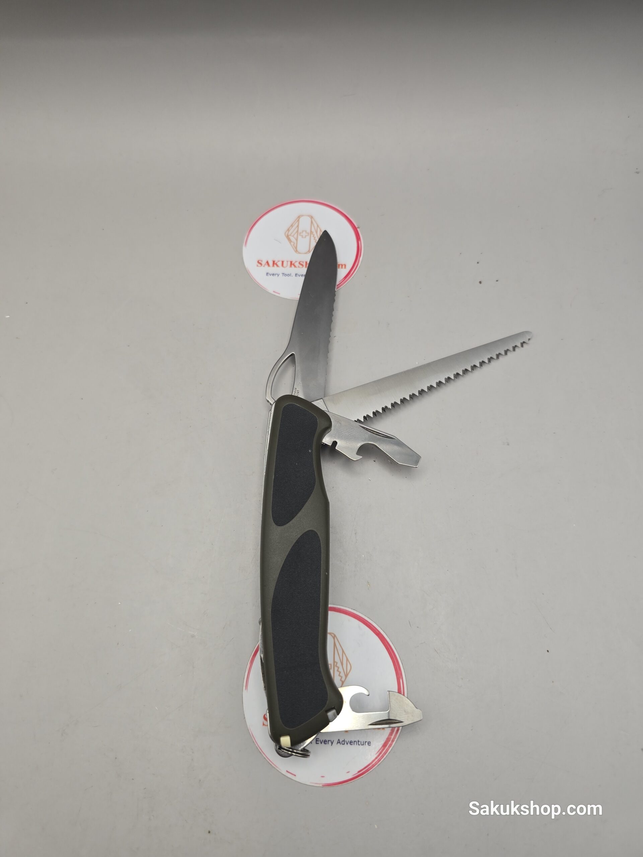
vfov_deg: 73.9
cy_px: 428
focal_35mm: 23
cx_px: 322
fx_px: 570
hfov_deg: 58.9
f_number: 1.7
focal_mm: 6.3
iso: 32
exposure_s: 1/100
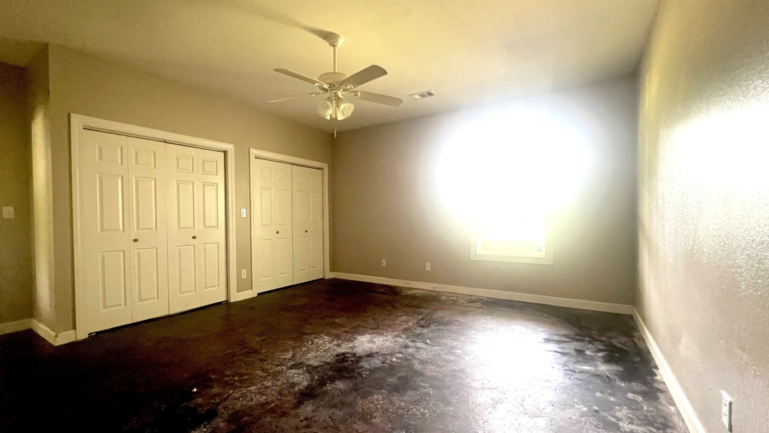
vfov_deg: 70.5
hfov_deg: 102.9
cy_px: 224
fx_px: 306
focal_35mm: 15
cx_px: 365
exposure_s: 1/60
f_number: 1.8
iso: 640
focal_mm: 1.57
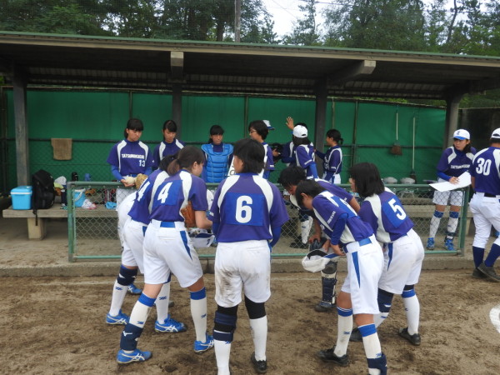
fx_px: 477
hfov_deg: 55.4
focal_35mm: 33
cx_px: 250
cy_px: 188
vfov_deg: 42.9
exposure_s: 1/400
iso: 100
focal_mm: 5.9
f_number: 3.6
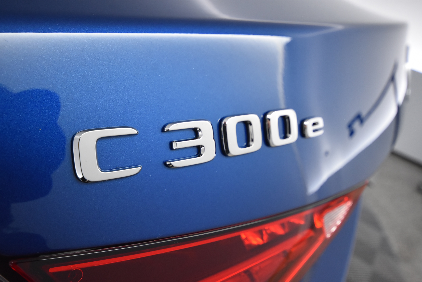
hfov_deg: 61.9
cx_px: 211
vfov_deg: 43.7
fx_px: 352
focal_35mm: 30
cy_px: 141
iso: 1800
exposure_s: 1/60
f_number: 5.6
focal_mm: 20
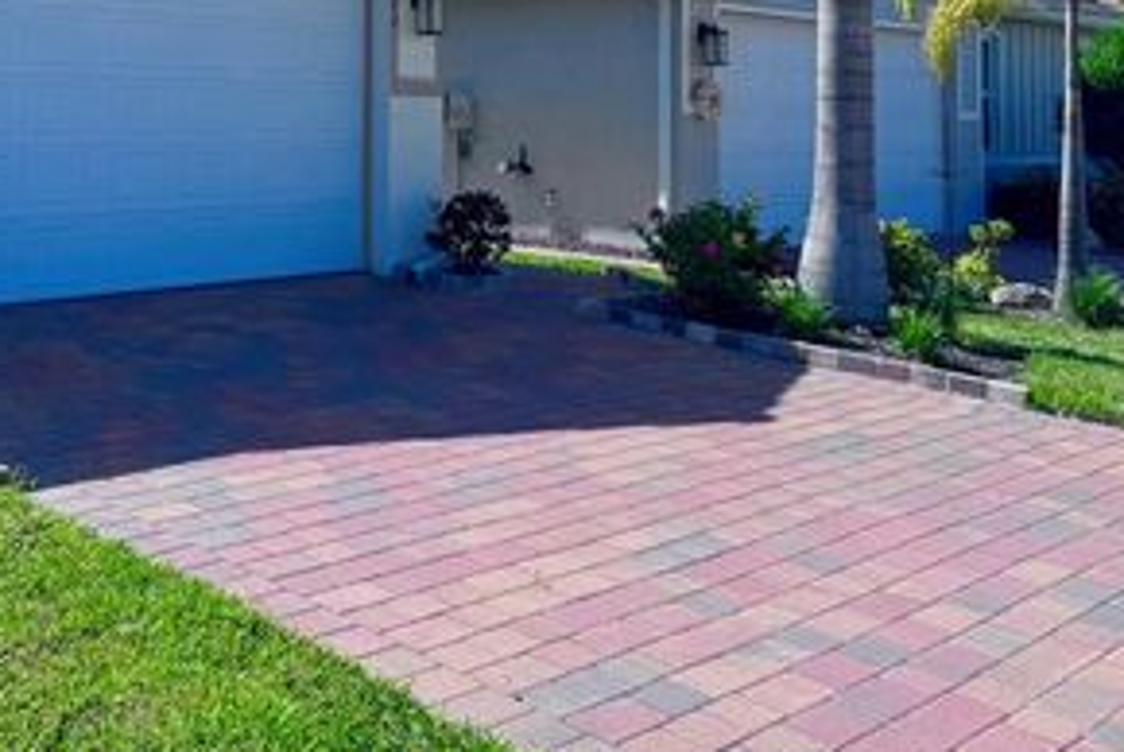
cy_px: 41
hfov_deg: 44.3
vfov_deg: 29.6
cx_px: 326
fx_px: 1344
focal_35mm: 43
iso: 80
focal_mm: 6.76
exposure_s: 1/4950
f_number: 1.78
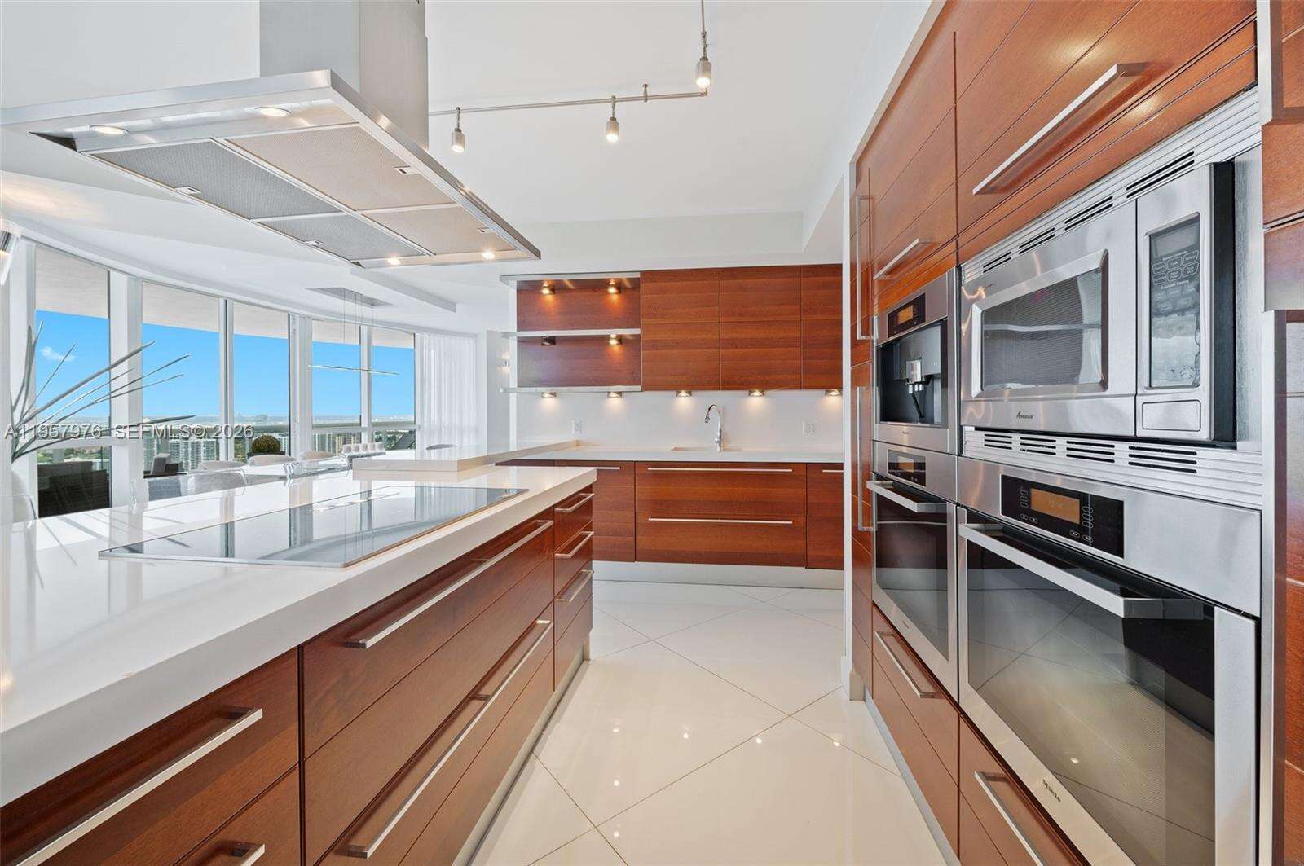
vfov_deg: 81.1
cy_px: 433
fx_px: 507
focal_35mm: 14
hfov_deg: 104.3
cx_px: 652
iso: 200
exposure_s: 1/10
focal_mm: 14
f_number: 8
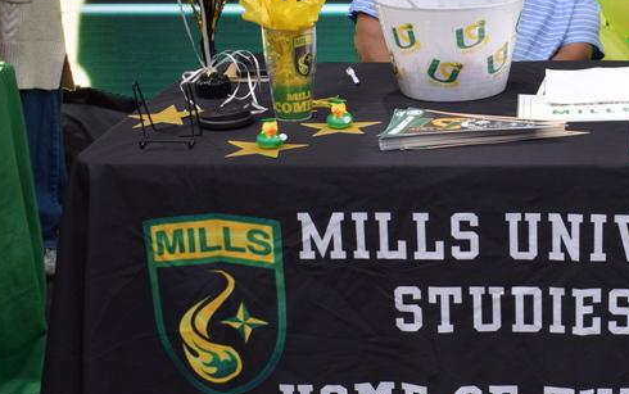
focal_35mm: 83
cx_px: 625
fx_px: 1424
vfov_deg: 15.7
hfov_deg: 23.9
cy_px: 132
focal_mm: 26
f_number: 4
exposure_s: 1/60
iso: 450
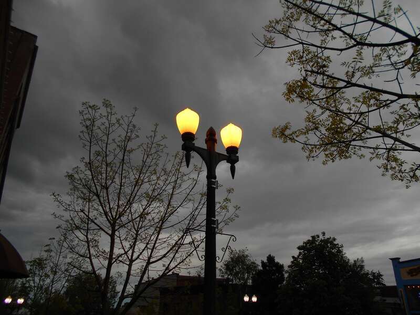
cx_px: 210
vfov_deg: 53.1
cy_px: 158
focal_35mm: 26
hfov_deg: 67.3
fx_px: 315
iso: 80
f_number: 3.2
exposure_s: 1/160
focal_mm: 4.6
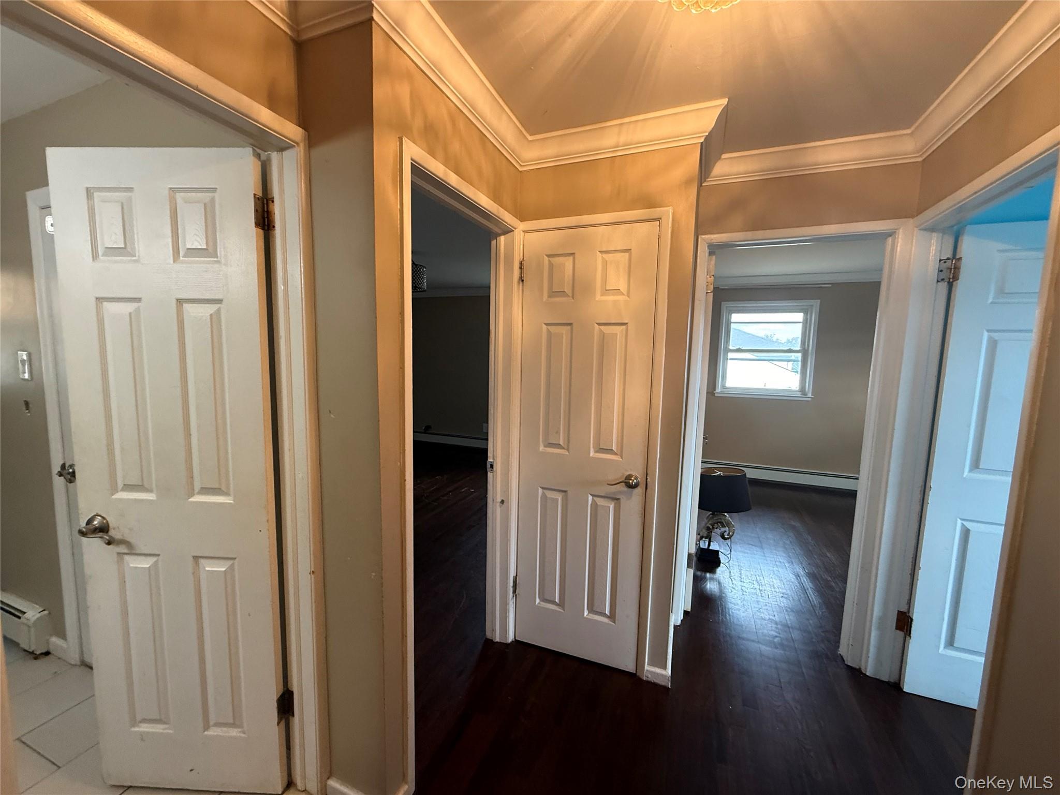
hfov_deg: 102.1
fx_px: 429
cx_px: 530
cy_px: 398
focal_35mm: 14
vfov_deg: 85.7
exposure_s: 1/60
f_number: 2.2
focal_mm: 2.22
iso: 250
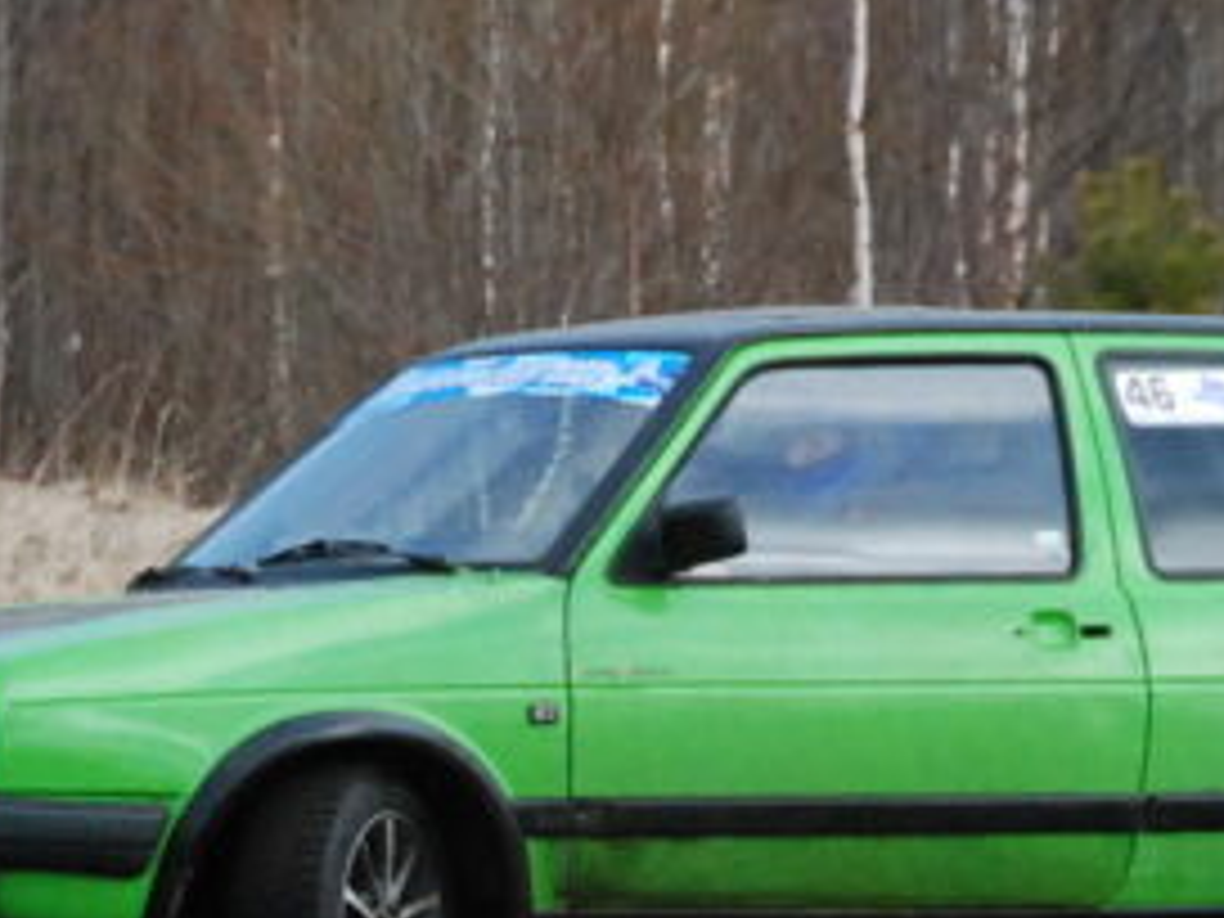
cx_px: 230
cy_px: 920
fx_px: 24999
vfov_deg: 2.1
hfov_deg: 2.8
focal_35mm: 707
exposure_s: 1/1250
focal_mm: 130
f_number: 9
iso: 1600
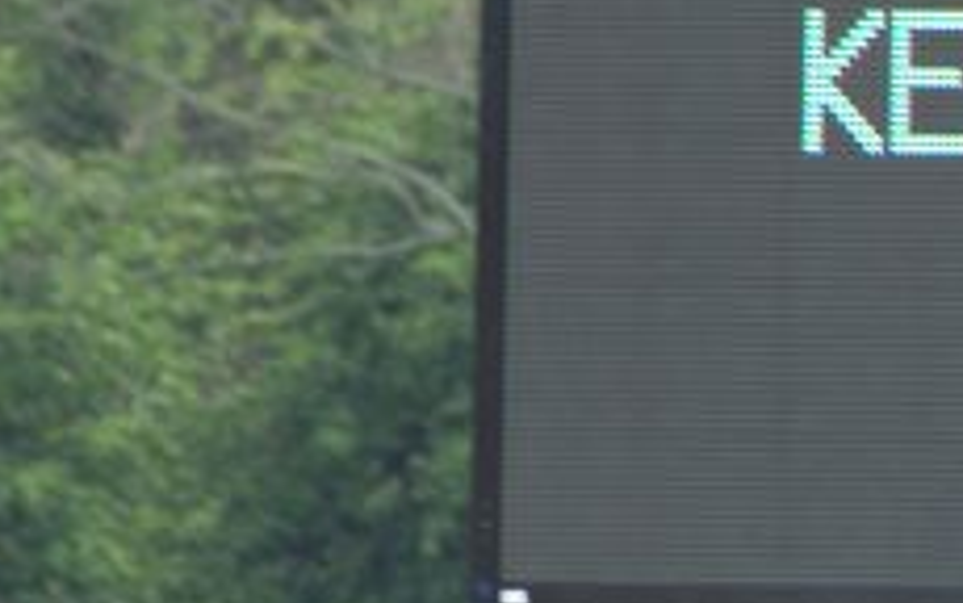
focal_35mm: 1700
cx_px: 1202
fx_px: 44638
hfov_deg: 1.2
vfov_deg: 0.8
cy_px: 44
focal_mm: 400
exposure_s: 1/100
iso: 200
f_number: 10
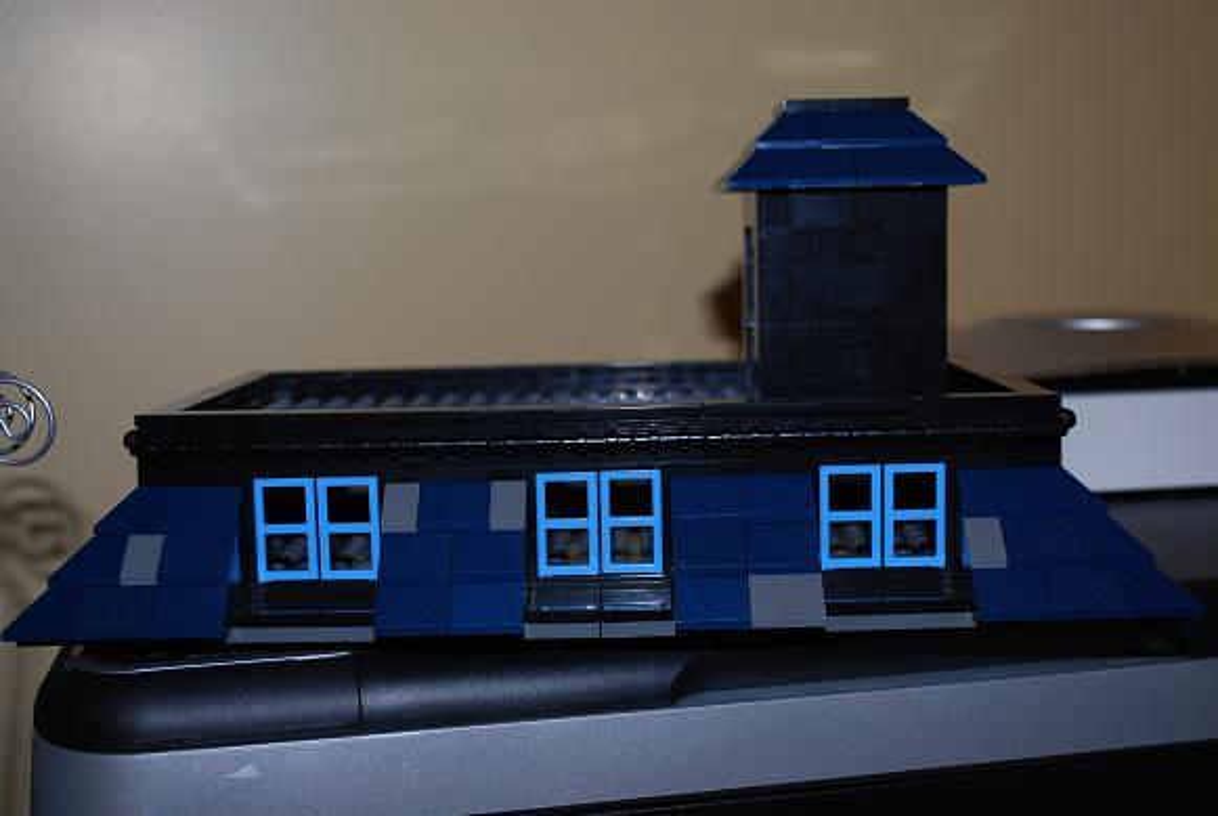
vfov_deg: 28.2
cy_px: 408
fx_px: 1626
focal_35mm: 48
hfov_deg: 41.1
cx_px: 609
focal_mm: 32
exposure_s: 1/60
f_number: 4.8
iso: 200
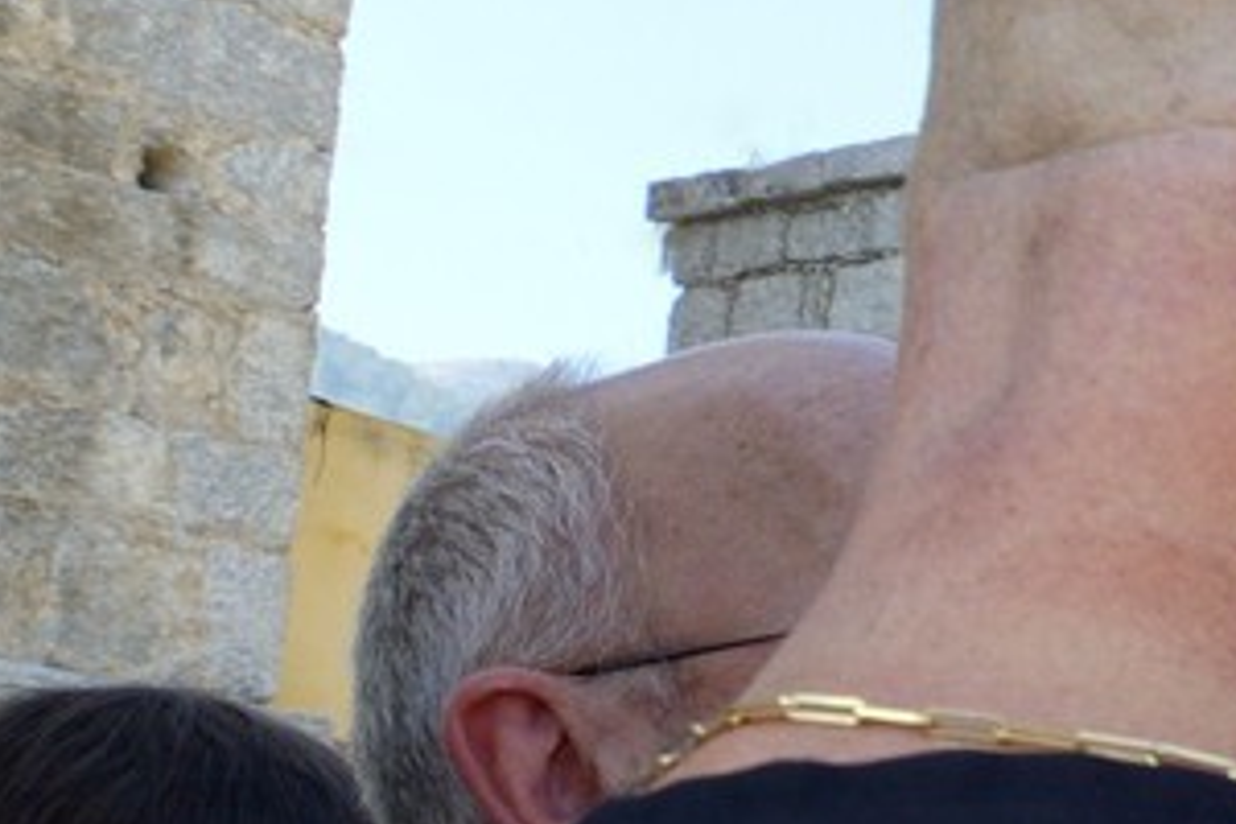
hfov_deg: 12.0
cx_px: 3205
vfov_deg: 10.6
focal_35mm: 128
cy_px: 956
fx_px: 4394
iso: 400
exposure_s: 1/100
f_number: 13
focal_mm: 24
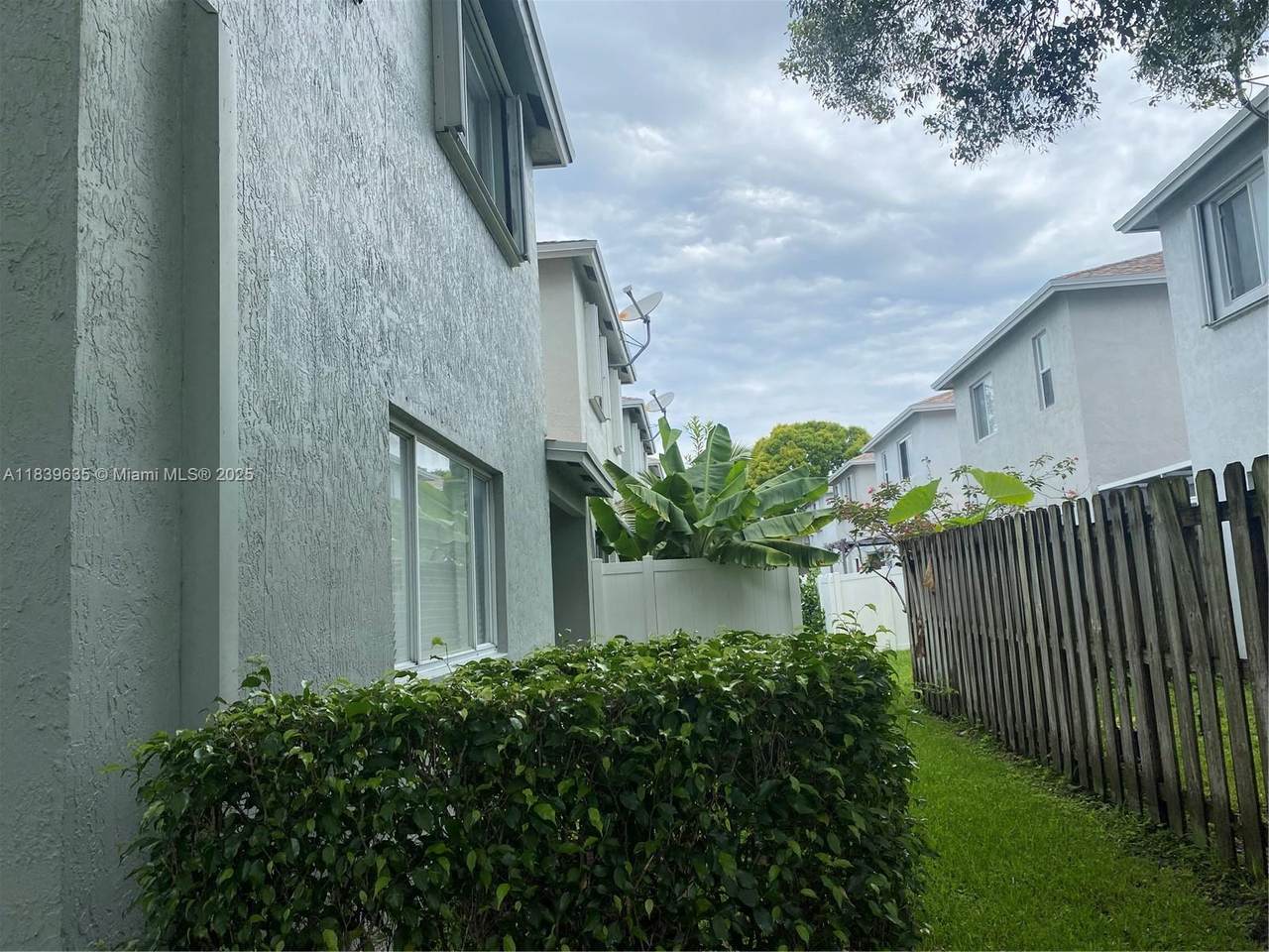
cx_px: 634
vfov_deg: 53.1
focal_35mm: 26
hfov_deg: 67.3
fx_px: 953
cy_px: 476
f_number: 1.8
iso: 32
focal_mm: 4.25
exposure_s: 1/2688
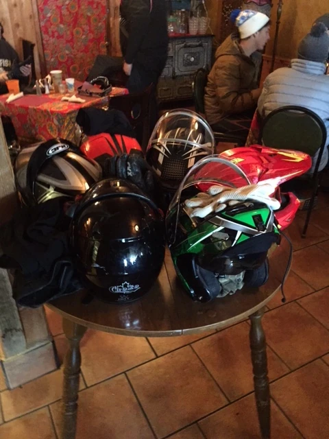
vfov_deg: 61.7
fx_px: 367
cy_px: 220
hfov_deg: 48.2
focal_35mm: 29
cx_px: 164
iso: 800
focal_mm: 4.15
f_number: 2.2
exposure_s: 1/15
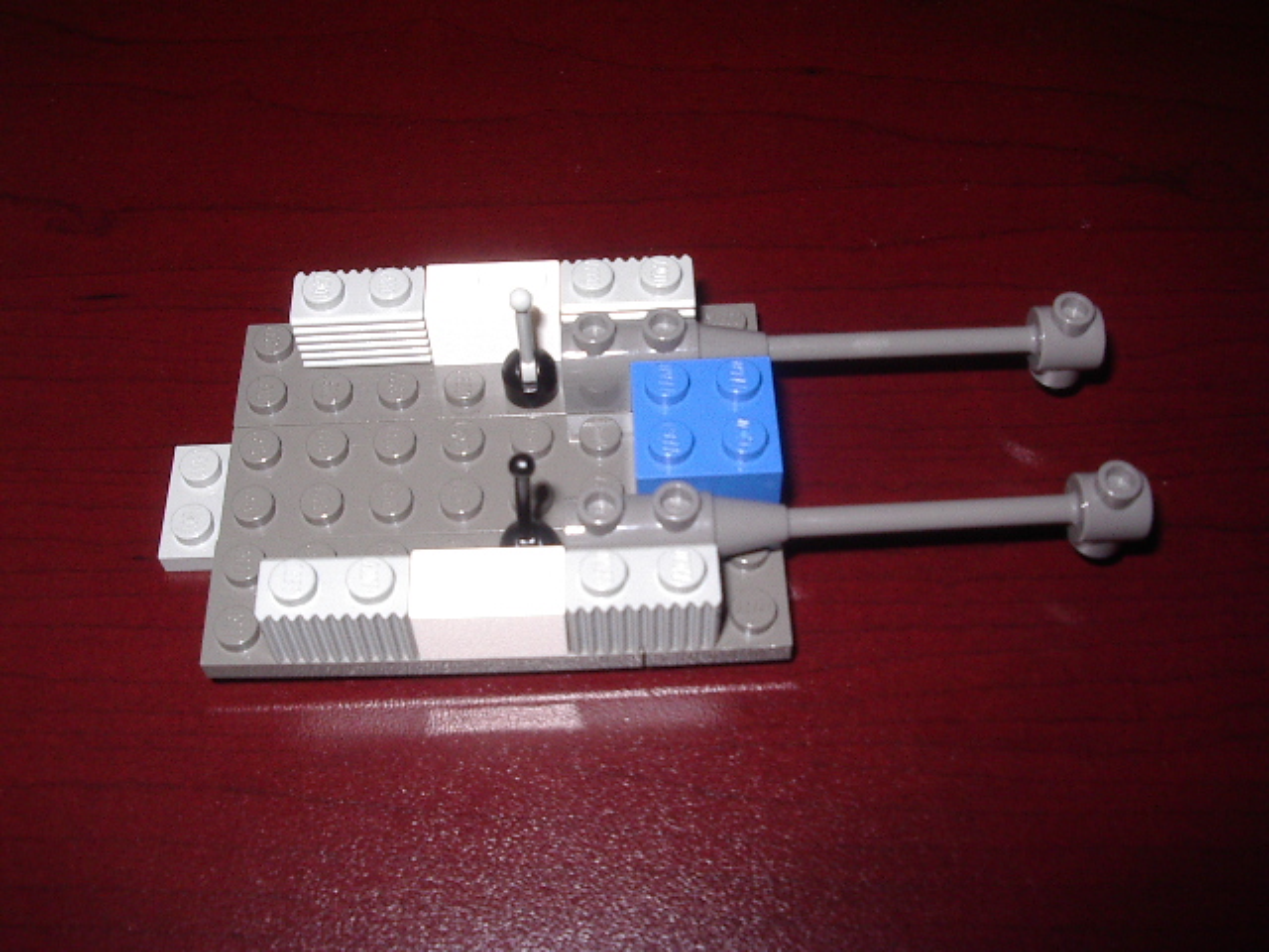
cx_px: 634
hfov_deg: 49.0
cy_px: 476
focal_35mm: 38
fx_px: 1393
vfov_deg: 37.7
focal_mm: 5.8
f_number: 4.8
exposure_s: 1/60
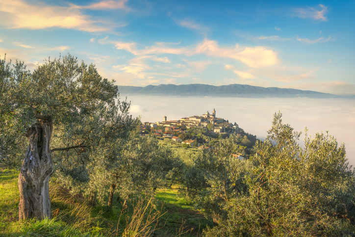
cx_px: 178
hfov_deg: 57.2
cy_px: 118
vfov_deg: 40.0
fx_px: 325
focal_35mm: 33
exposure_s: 1/400
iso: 100
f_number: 9
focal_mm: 33
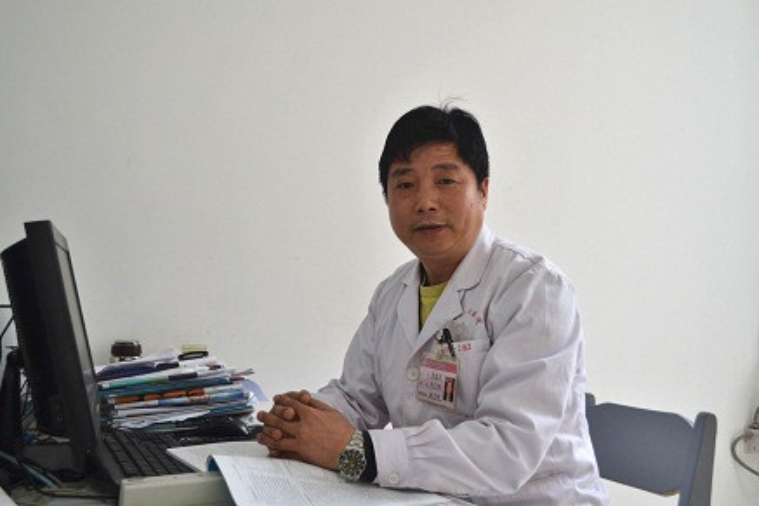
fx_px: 759
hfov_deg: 53.1
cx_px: 380
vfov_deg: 36.8
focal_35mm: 36
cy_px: 253
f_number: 4
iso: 400
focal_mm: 24
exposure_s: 1/100
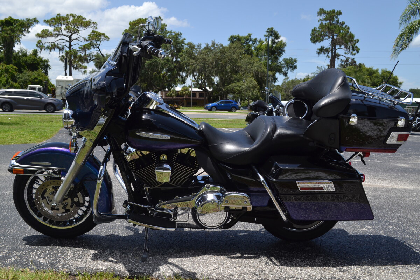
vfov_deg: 36.9
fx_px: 420
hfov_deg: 53.1
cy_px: 140
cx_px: 210
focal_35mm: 36
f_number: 8
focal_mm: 24
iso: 100
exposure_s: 1/250
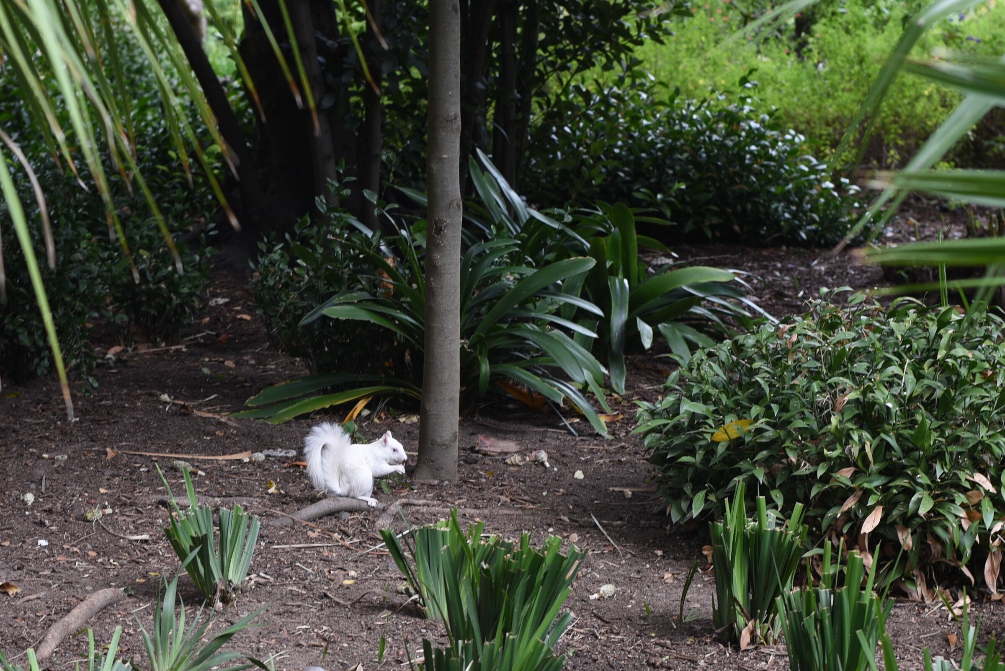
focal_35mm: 50
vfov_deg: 27.0
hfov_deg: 39.6
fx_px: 1396
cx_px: 502
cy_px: 336
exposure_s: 1/80
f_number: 4.5
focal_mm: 50
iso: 100
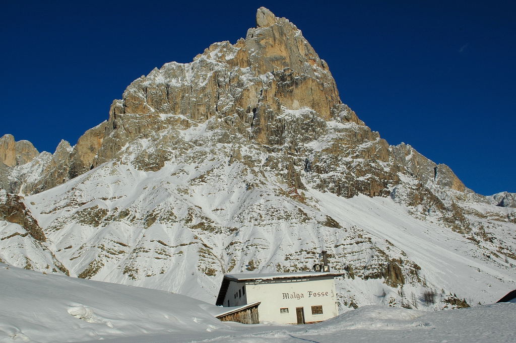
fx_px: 516
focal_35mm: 36
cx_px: 258
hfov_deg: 53.2
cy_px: 172
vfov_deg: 36.8
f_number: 10
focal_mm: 24
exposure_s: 1/400
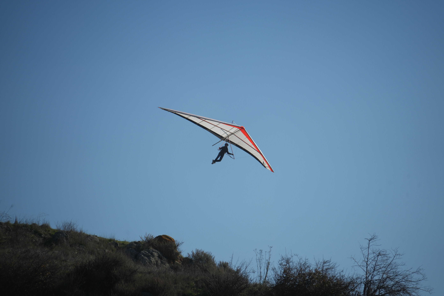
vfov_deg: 4.6
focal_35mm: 300
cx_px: 222
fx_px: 3700
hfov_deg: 6.9
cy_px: 148
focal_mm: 300
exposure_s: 1/2000
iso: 250
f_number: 7.1
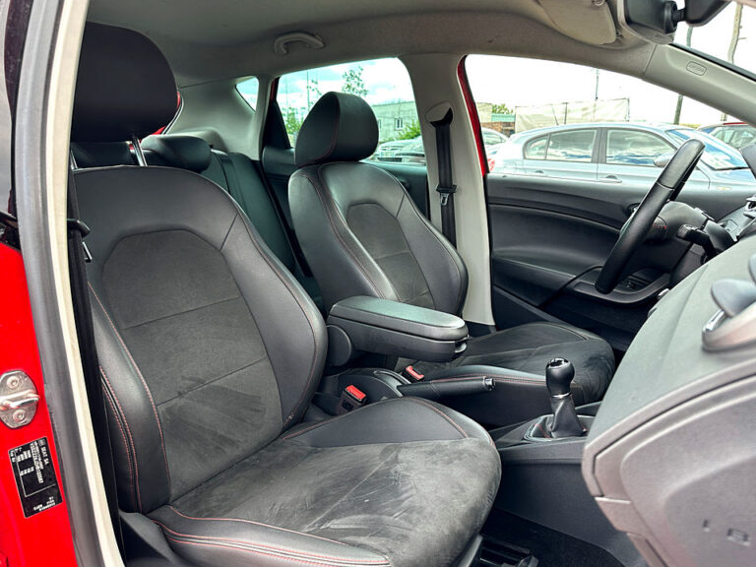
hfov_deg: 69.4
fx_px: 546
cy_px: 292
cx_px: 370
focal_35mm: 25
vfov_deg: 54.9
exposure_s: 1/186
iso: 80
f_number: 1.78
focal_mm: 6.86
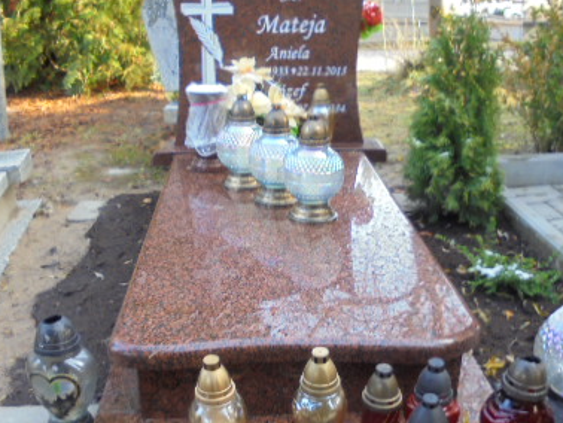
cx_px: 267
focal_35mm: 44
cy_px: 268
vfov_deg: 32.7
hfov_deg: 42.9
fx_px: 716
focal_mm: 4.6
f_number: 3.5
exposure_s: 1/40
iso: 100
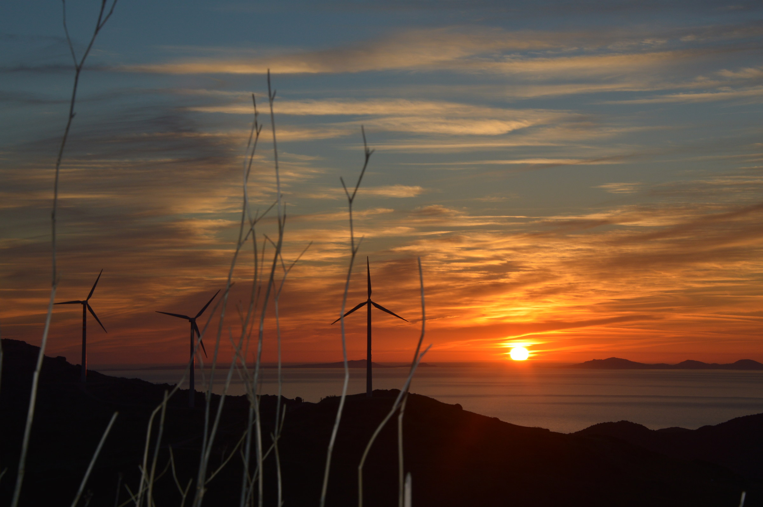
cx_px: 382
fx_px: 1842
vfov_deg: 15.7
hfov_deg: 23.4
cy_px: 254
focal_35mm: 87
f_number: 14
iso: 200
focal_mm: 58
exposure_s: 1/200
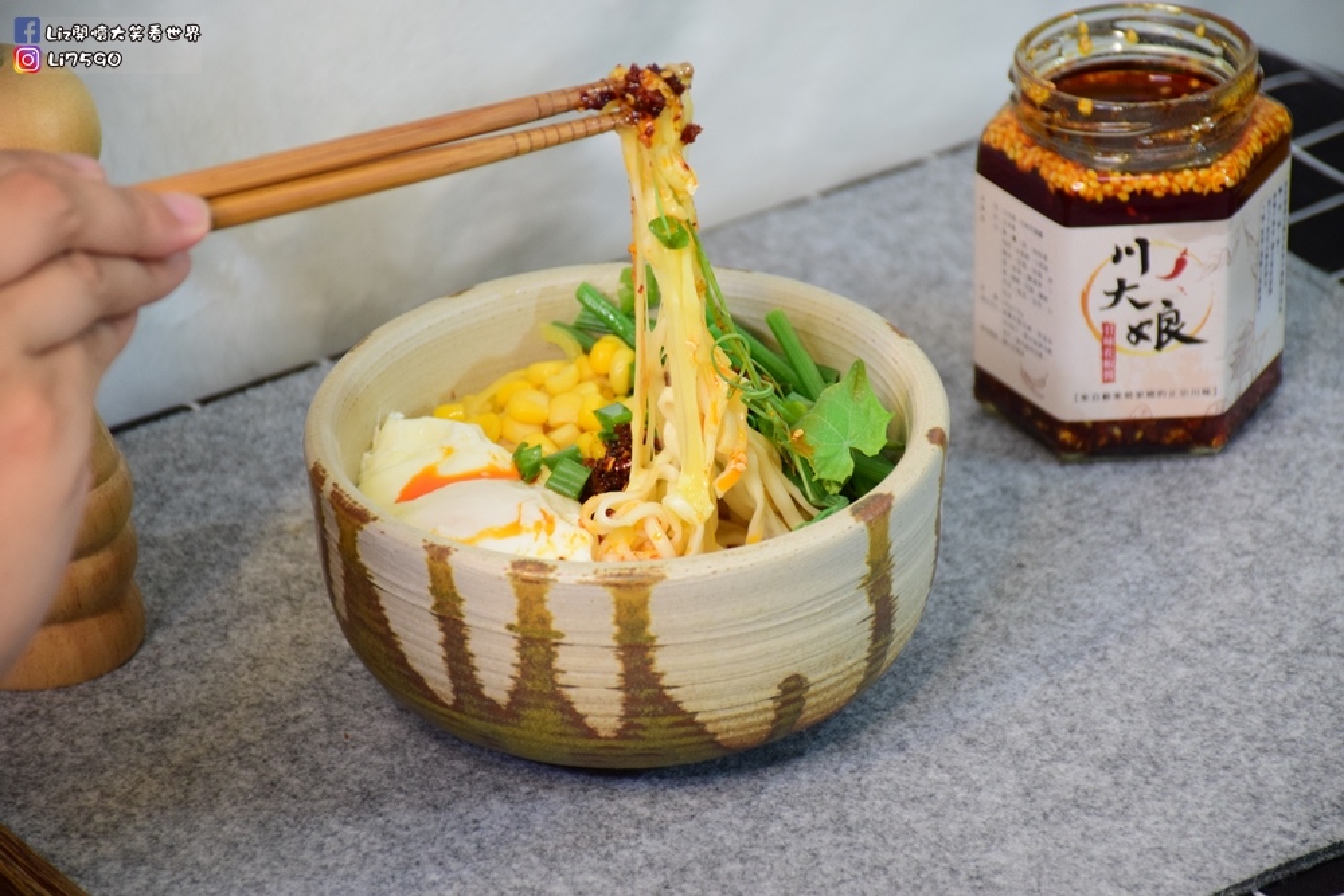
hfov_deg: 11.2
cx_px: 672
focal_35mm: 183
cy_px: 448
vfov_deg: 7.5
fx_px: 6833
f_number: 5.6
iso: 1600
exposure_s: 1/80
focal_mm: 122
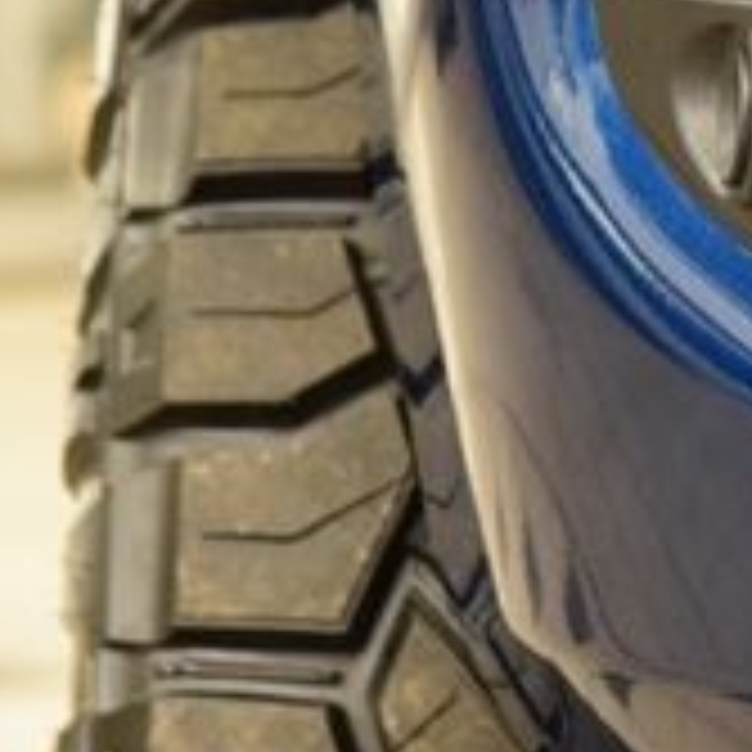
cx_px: 1211
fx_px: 8406
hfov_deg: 5.1
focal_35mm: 342
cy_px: -79
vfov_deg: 5.1
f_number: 5
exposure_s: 1/30
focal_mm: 70
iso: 1600
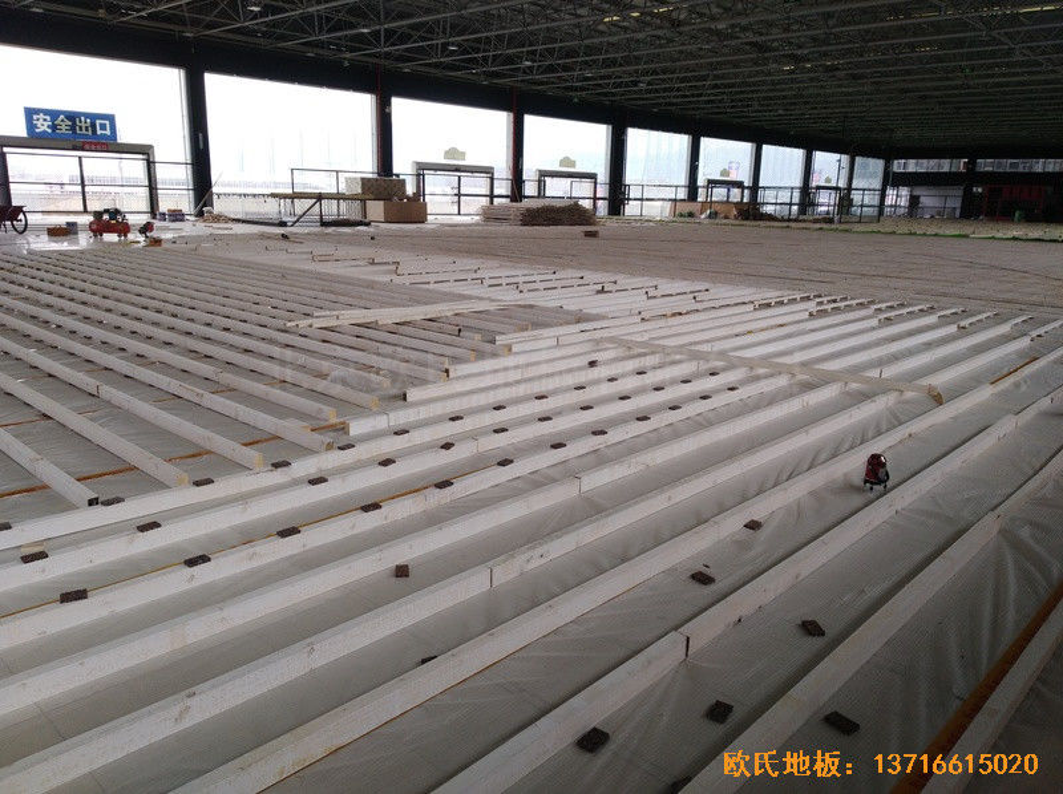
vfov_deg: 53.0
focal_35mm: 26
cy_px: 397
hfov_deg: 67.4
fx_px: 797
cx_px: 532
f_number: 2.2
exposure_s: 1/146
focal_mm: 3.83
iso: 100
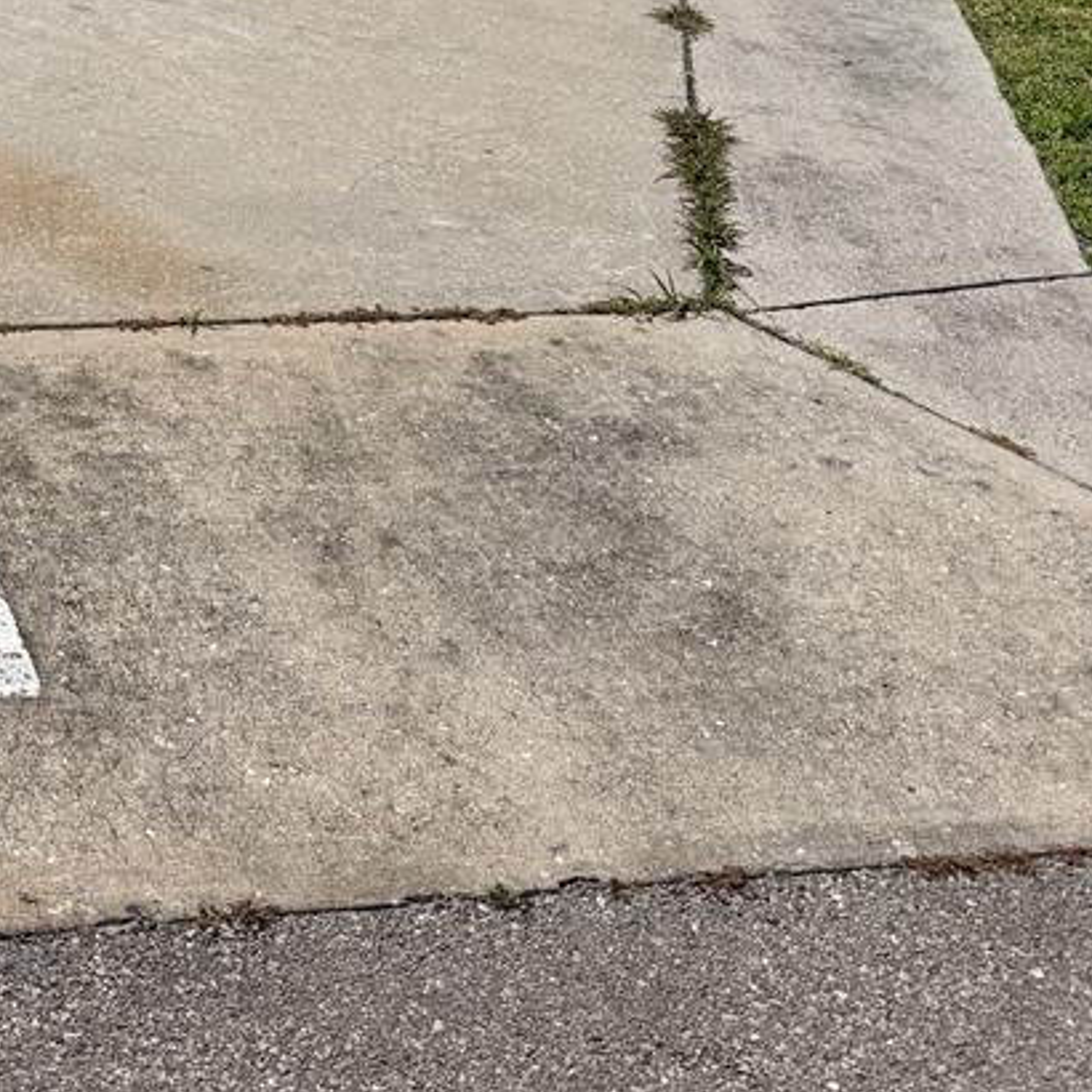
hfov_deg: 28.3
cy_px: 248
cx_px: -200
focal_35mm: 53
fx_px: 1892
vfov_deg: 31.5
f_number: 1.78
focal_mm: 6.76
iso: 80
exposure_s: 1/10309
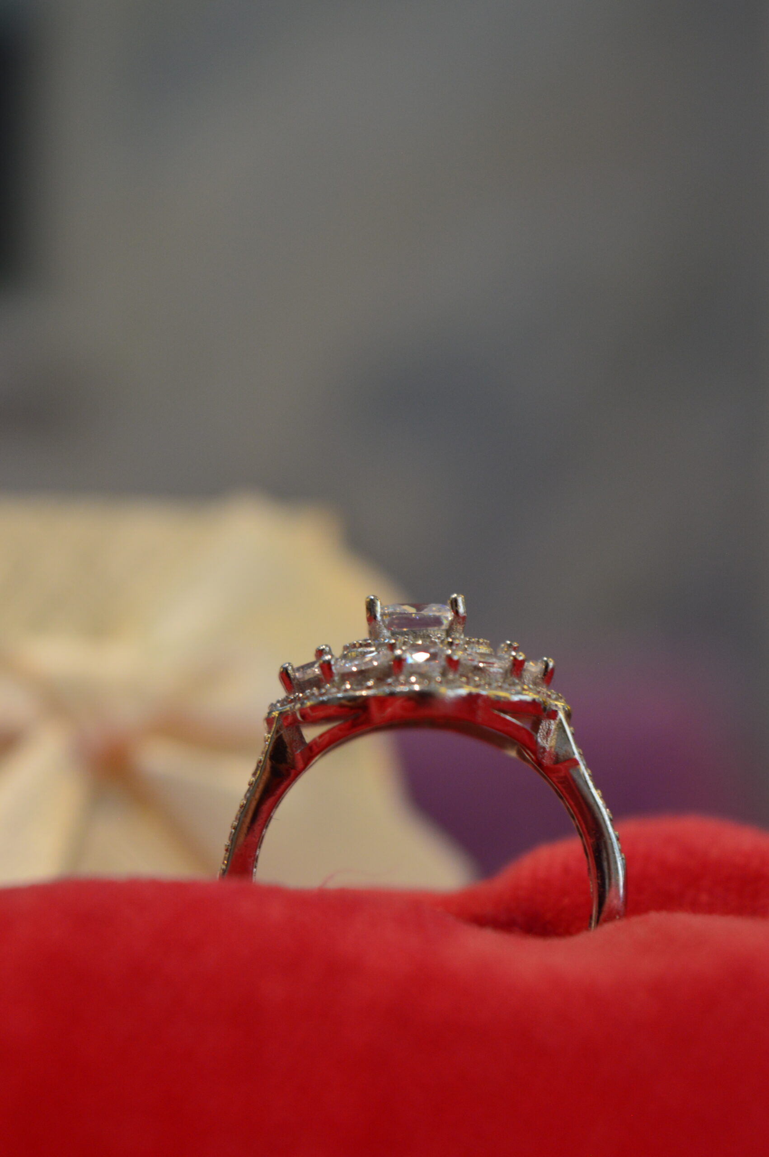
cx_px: 384
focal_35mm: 82
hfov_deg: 16.5
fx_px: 2648
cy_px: 578
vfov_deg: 24.6
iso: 450
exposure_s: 1/60
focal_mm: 55
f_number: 8
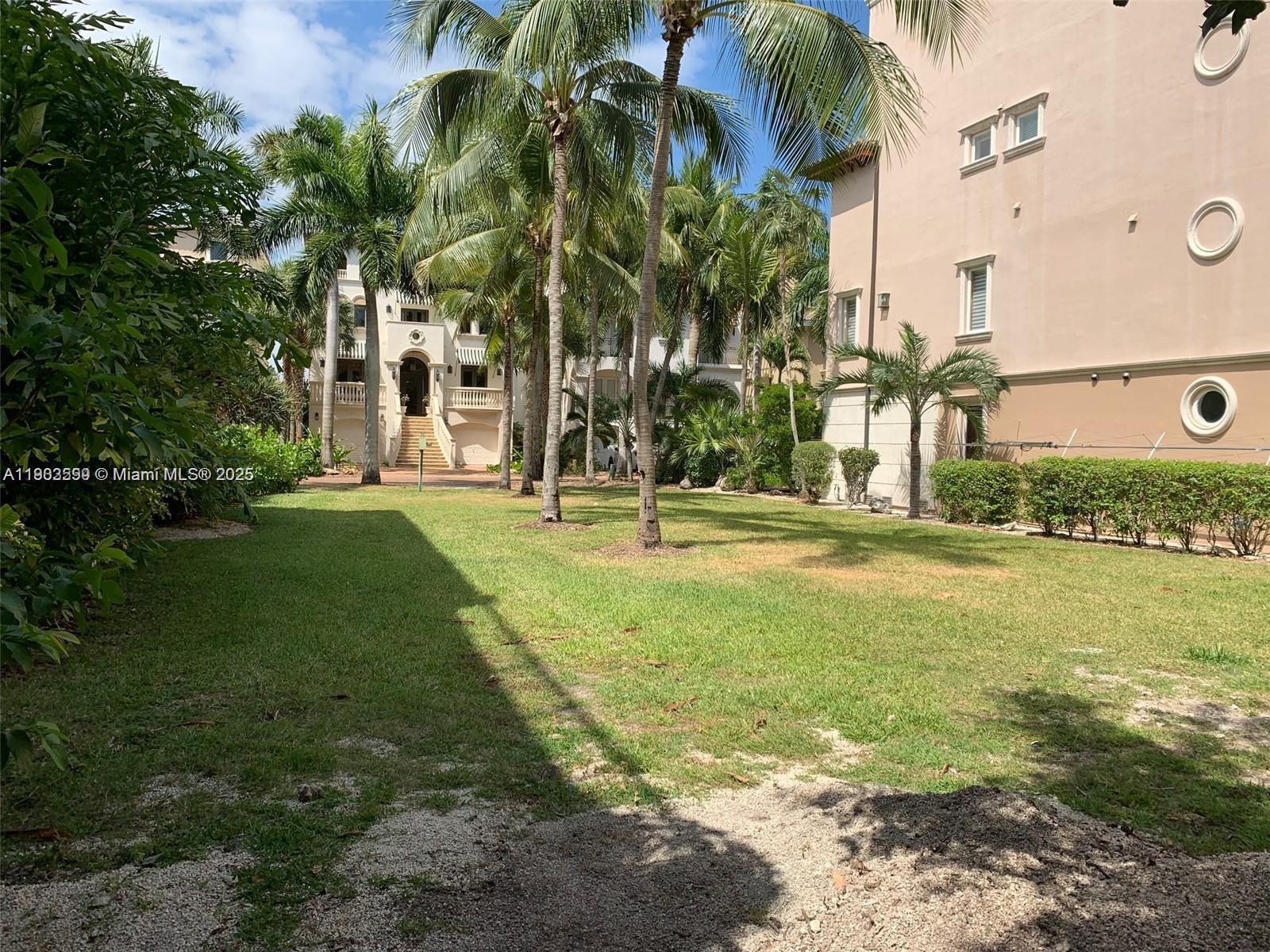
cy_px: 476
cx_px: 635
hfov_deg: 67.3
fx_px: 954
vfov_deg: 53.1
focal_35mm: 26
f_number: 1.8
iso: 25
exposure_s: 1/2114
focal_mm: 4.25
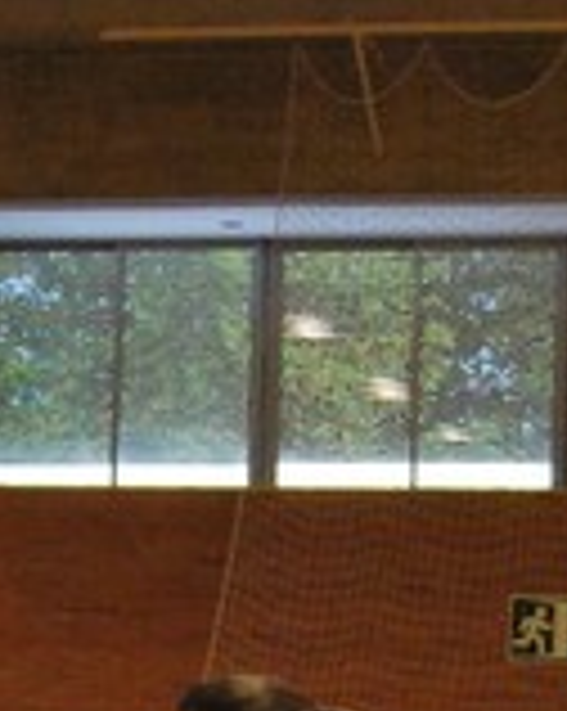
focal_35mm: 243
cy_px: 970
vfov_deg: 7.9
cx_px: -369
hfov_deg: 6.3
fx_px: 5107
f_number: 4.5
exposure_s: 1/100
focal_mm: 34
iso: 1600
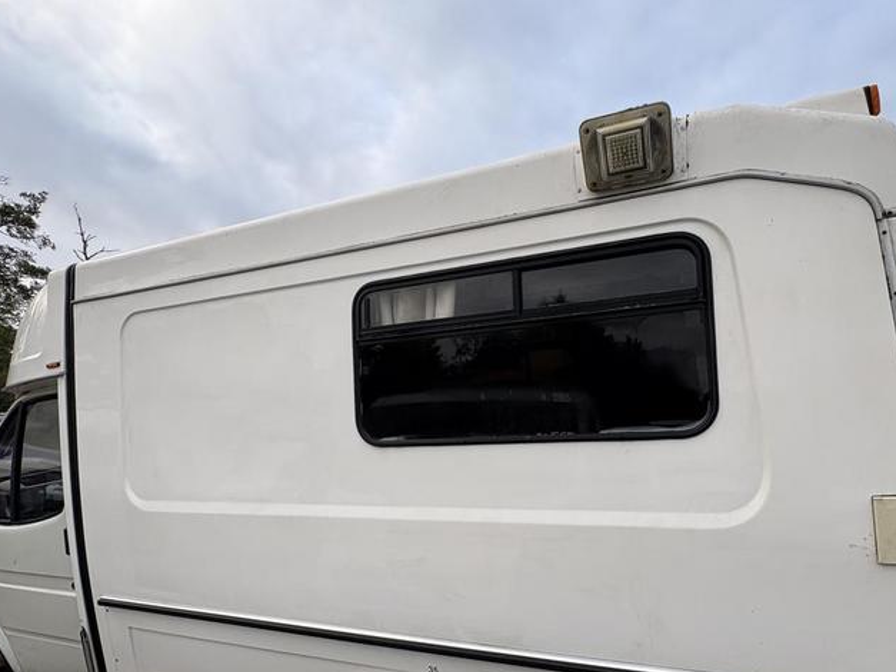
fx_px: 518
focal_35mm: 20
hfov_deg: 81.3
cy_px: 409
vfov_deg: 65.2
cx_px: 512
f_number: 2.2
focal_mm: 2.22
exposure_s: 1/258
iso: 40
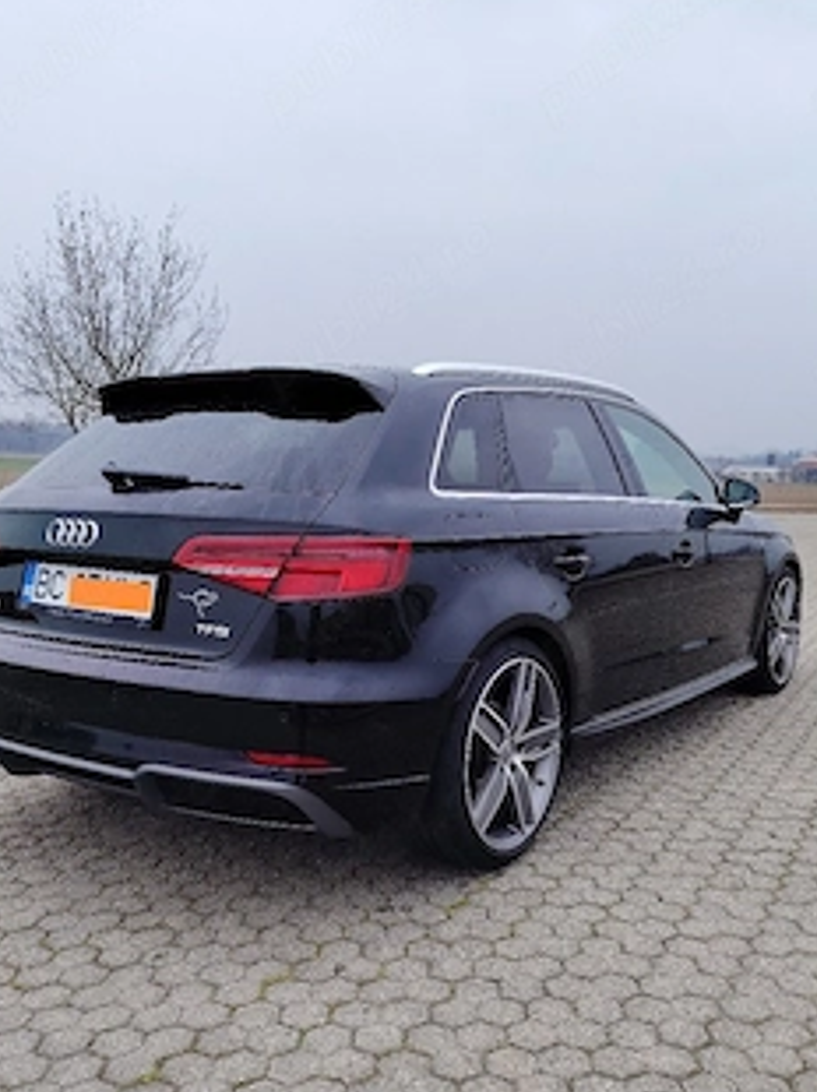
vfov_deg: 58.2
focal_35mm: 31
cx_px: 447
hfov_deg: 45.3
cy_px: 623
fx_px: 977
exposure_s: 1/417
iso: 100
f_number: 1.75
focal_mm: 5.25
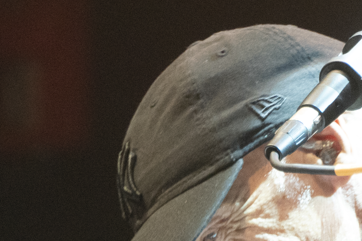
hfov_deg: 4.0
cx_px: 217
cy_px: 457
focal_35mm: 522
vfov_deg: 2.6
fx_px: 5248
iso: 5000
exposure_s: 1/125
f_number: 4
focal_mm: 112
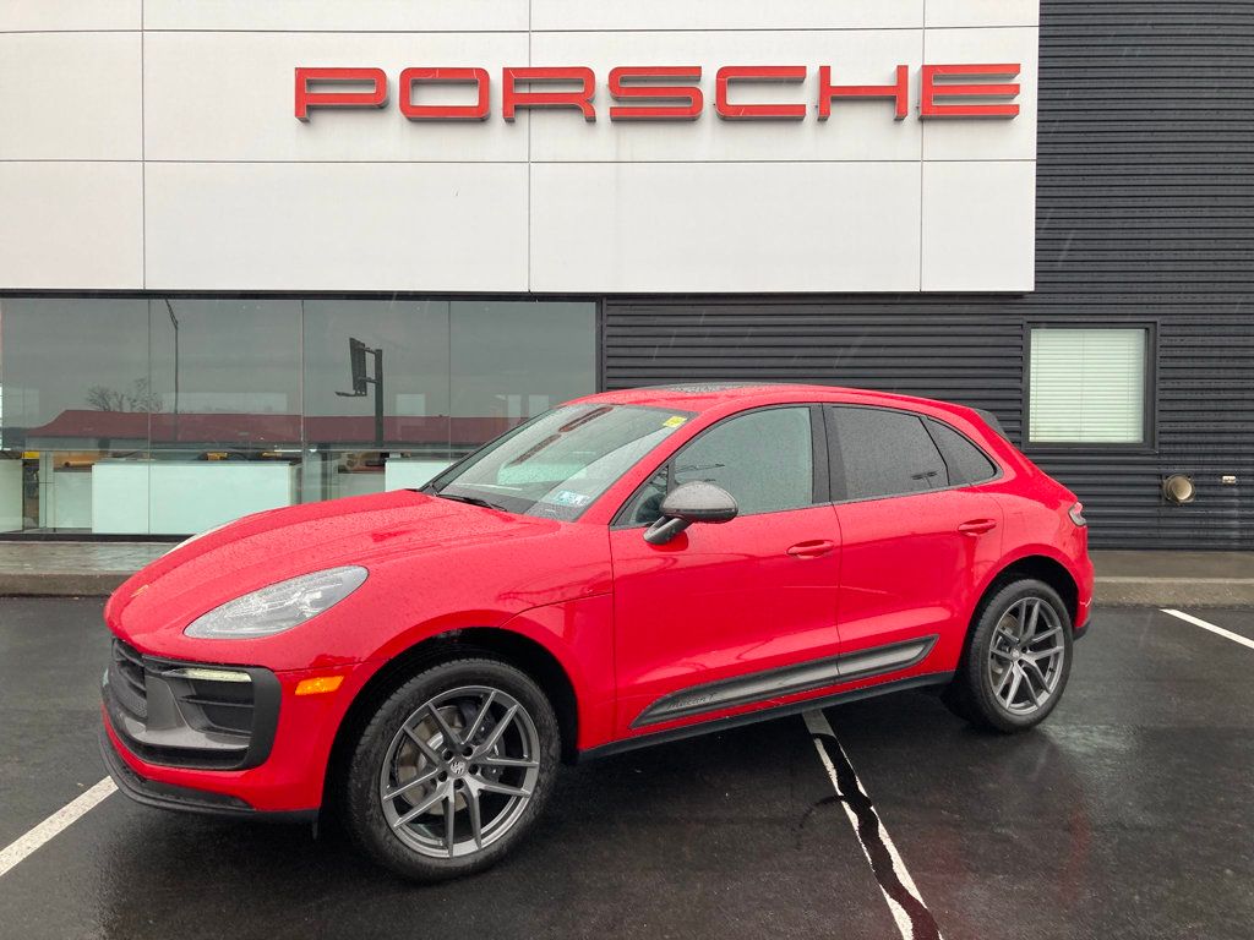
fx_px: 1014
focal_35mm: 28
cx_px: 627
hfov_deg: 63.4
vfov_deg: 49.7
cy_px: 470
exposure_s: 1/120
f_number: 1.8
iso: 40
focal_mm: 3.99
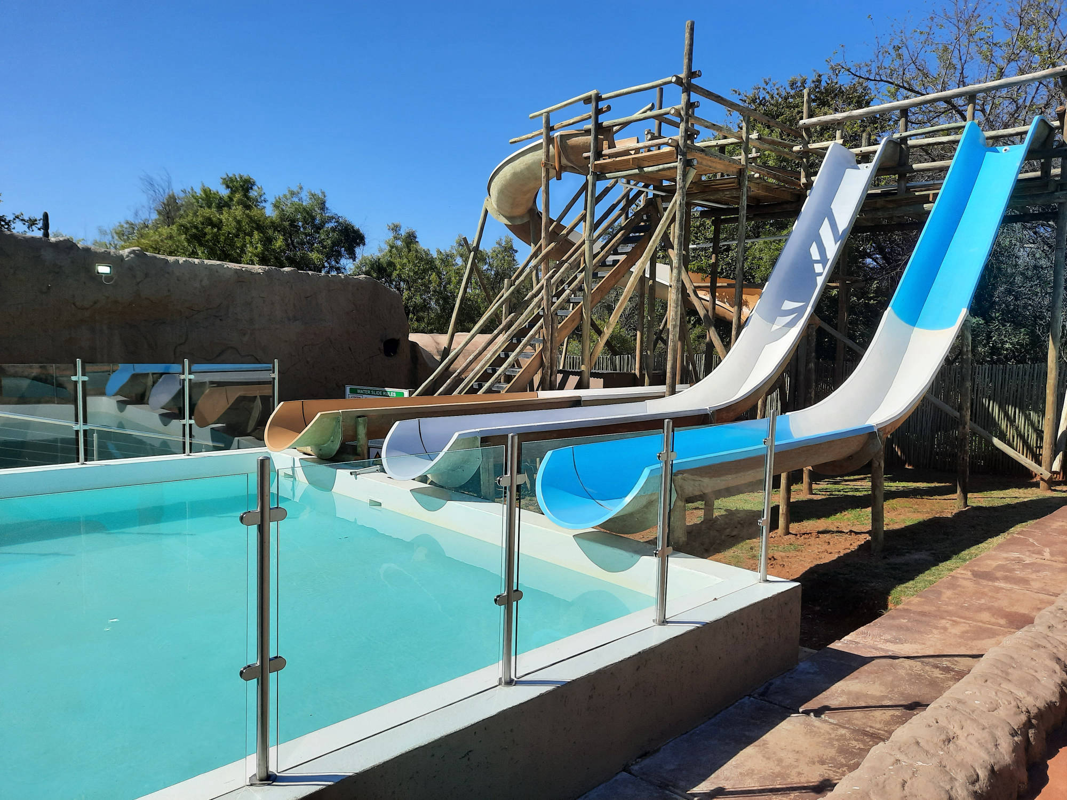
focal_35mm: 25
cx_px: 534
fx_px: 771
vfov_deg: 54.9
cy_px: 400
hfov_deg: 69.4
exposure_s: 1/1546
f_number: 2
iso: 32
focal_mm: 4.6
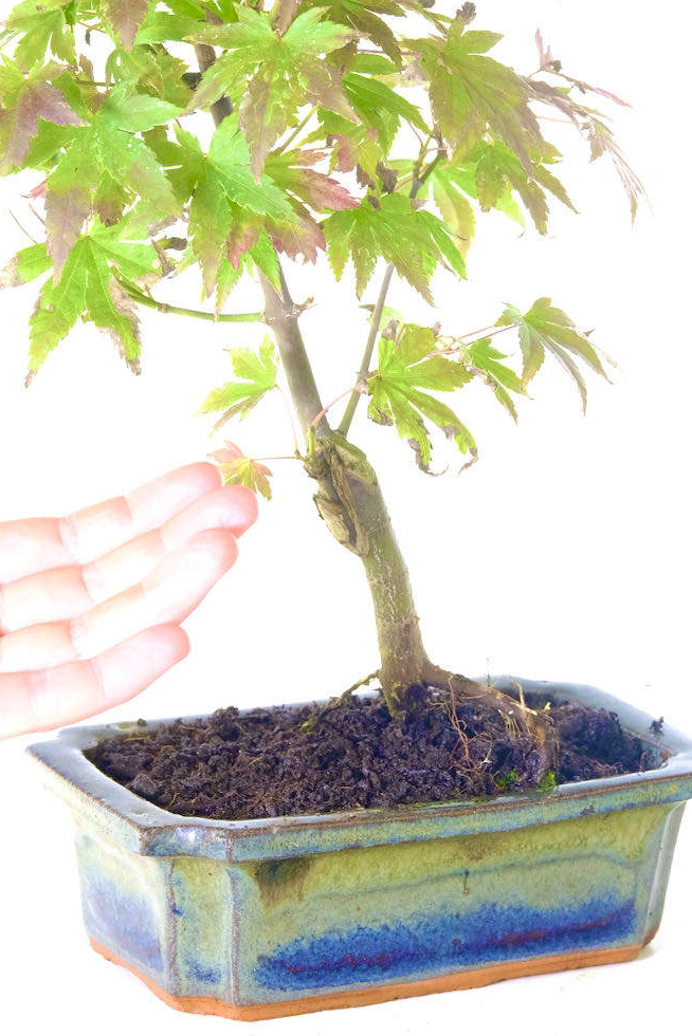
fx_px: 4178
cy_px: 368
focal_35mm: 145
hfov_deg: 9.5
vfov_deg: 14.1
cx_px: 320
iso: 1600
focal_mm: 74.1
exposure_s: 1/13
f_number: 11
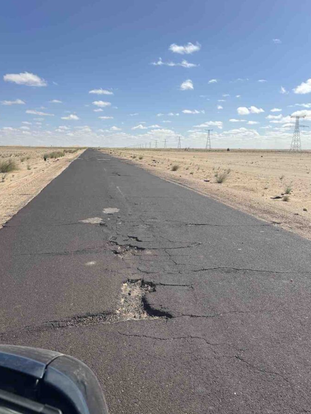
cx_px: 148
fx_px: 359
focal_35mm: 30
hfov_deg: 46.8
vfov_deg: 59.8
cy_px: 188
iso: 50
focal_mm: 5.96
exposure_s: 1/5952
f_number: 1.6
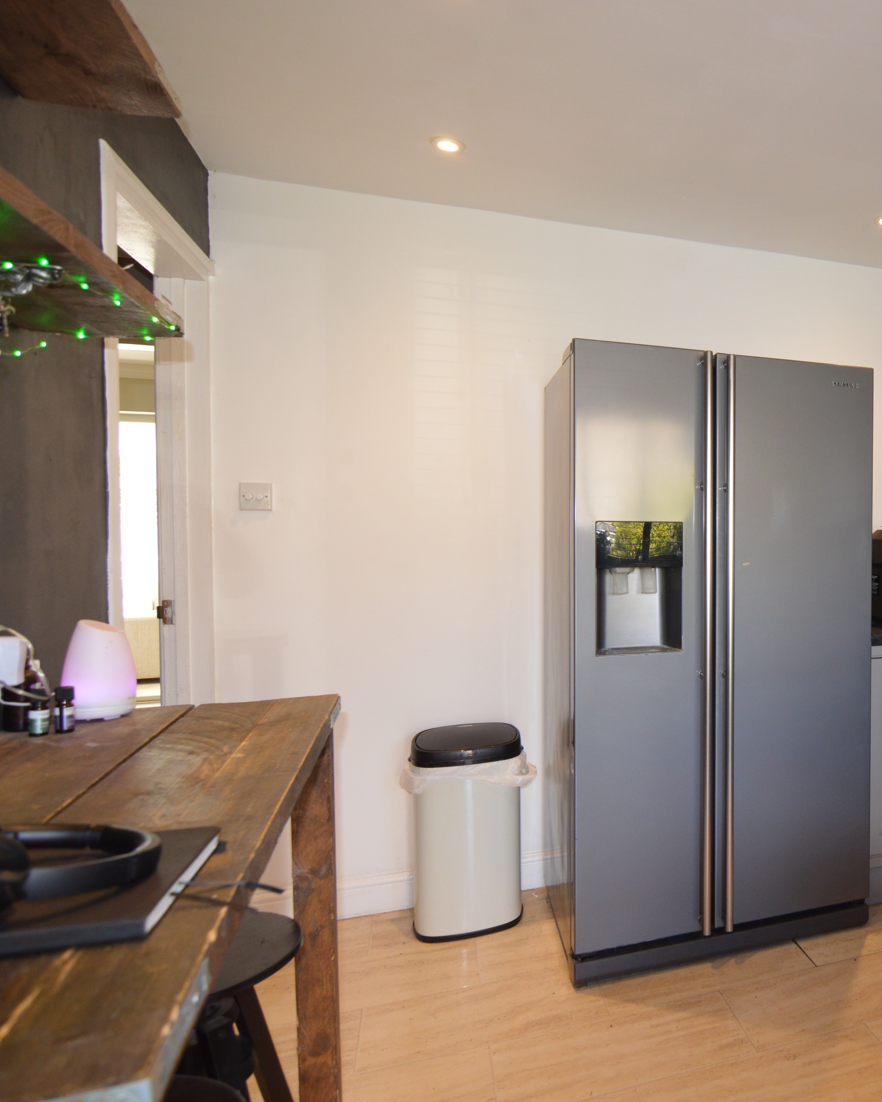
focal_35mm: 24
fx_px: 774
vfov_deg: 70.9
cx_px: 819
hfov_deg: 51.3
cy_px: 557
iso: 400
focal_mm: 11
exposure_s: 1/60
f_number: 4
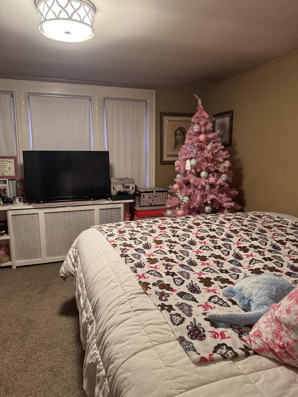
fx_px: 275
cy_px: 198
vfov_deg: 71.6
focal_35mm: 24
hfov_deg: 56.8
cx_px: 149
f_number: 1.78
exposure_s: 1/60
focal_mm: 6.76
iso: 800
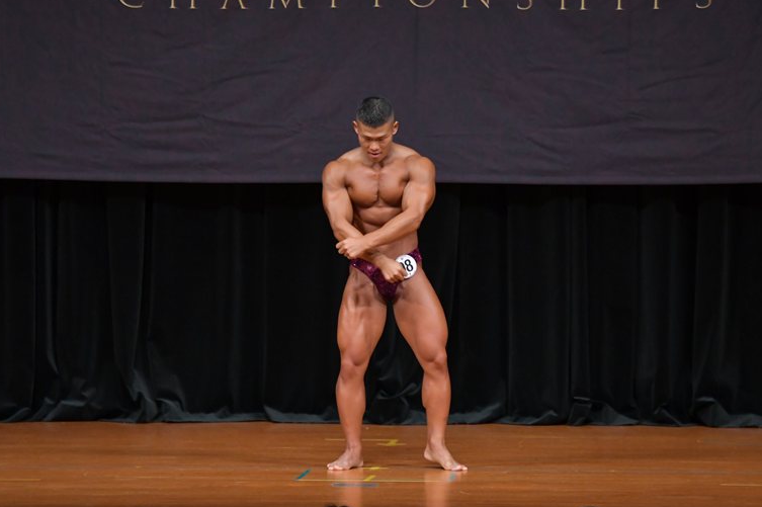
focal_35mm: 278
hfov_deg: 7.4
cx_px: 383
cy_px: 254
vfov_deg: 4.9
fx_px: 5880
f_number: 5.6
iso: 4000
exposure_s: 1/400
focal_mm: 180
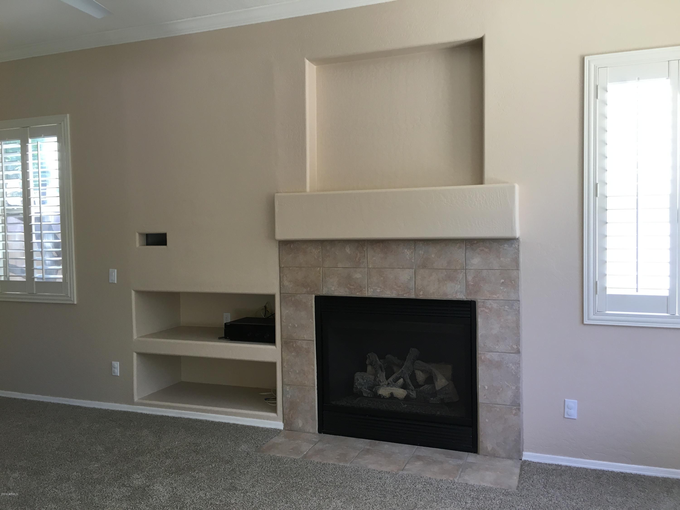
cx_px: 340
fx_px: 570
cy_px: 255
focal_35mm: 29
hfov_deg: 61.7
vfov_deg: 48.2
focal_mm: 4.15
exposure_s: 1/30
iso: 32
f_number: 2.2
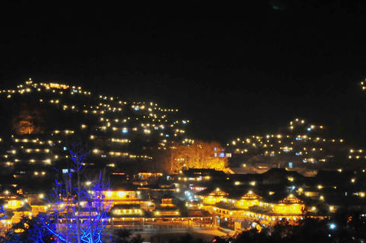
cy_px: 191
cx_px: 181
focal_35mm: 53
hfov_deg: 37.6
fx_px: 538
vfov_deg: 25.1
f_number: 8
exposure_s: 2.5
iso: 1600
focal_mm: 16
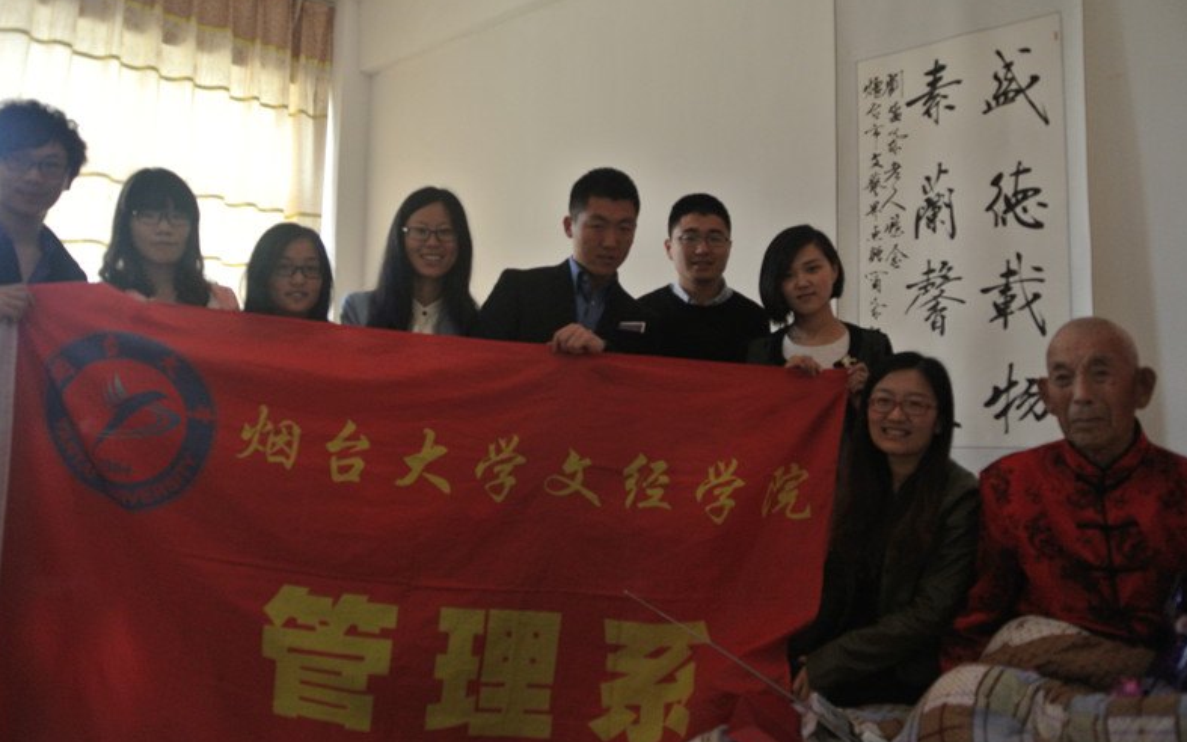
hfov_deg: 66.5
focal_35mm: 28
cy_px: 363
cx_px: 591
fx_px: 906
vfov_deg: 44.5
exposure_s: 1/100
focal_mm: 10
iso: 400
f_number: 3.5
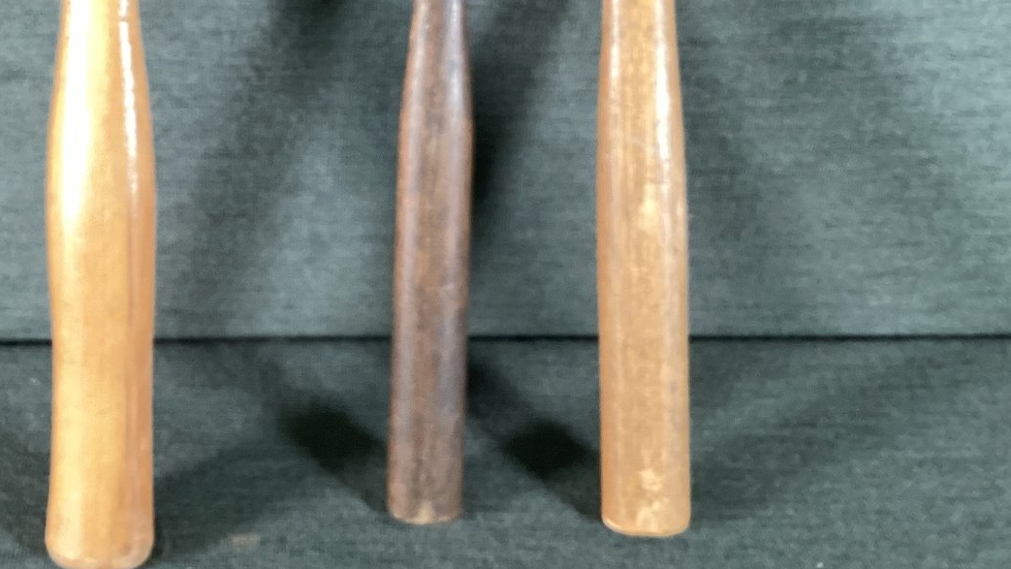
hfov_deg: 41.4
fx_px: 1314
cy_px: 90
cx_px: 310
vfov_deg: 23.9
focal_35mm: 49
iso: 200
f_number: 2.4
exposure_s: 1/60
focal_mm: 3.3
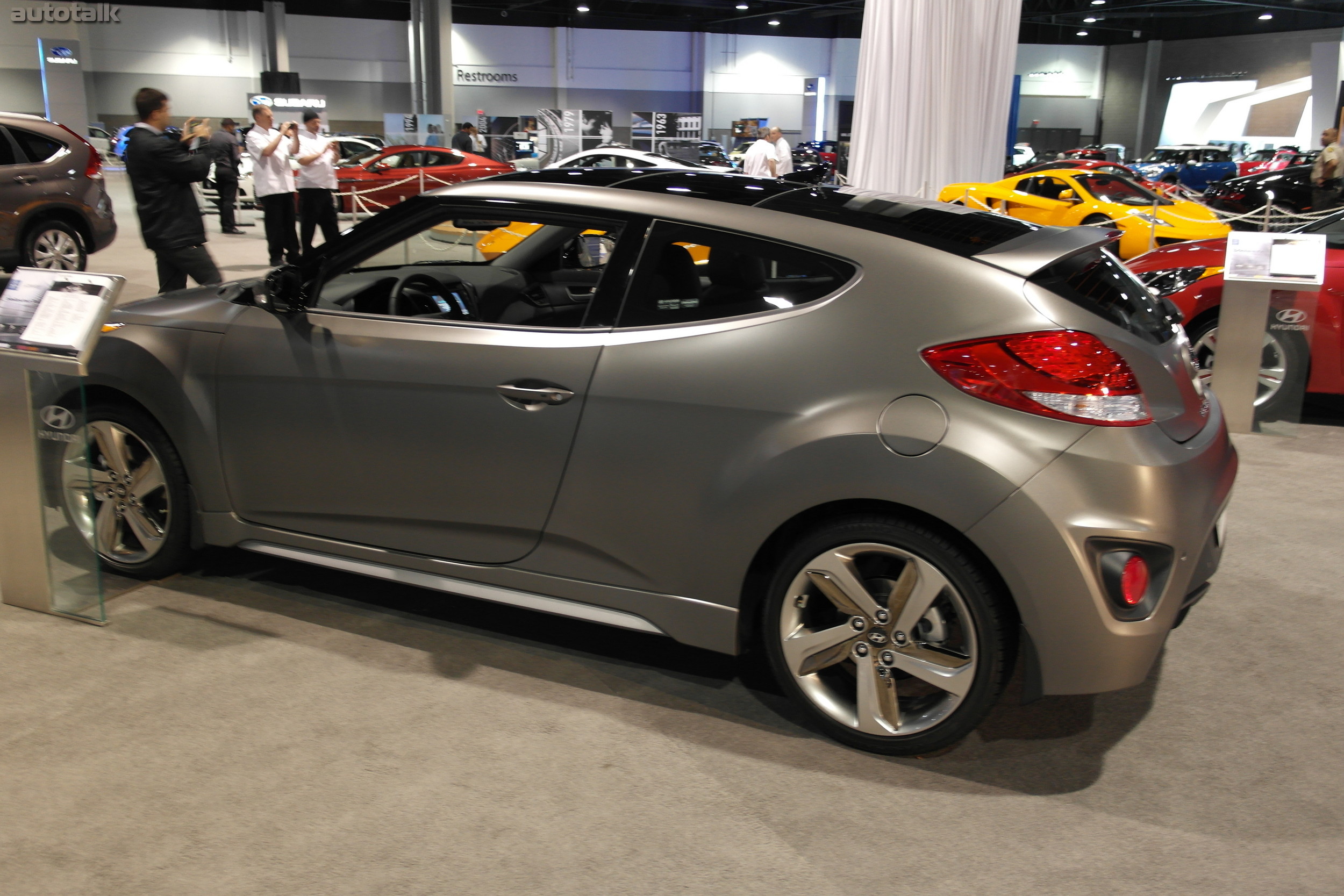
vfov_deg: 43.6
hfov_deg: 61.9
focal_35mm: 30
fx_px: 1120
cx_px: 672
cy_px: 448
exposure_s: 1/20
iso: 400
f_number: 3.5
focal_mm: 20
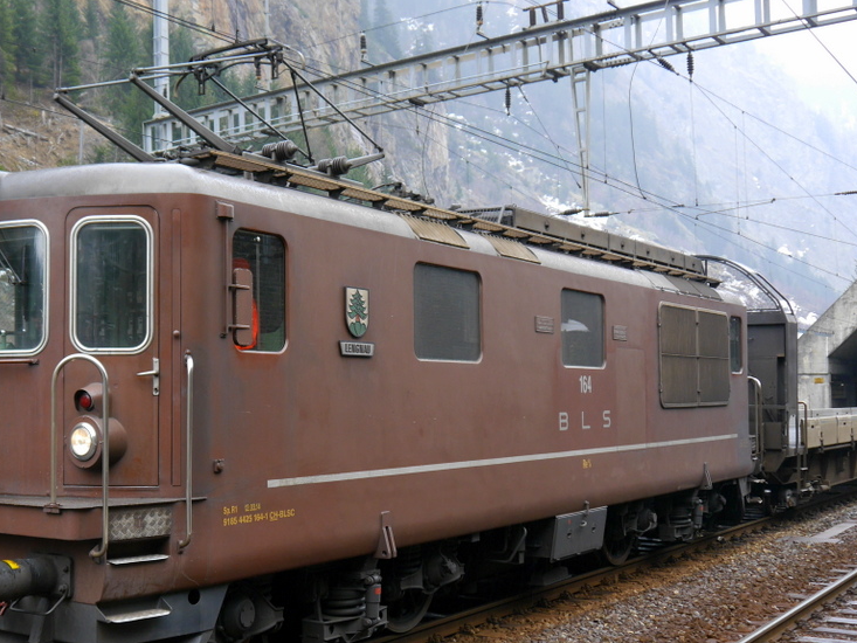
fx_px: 1189
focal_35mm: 48
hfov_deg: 39.0
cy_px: 374
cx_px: 261
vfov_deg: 30.2
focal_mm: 16
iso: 160
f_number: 3.8
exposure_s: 1/80
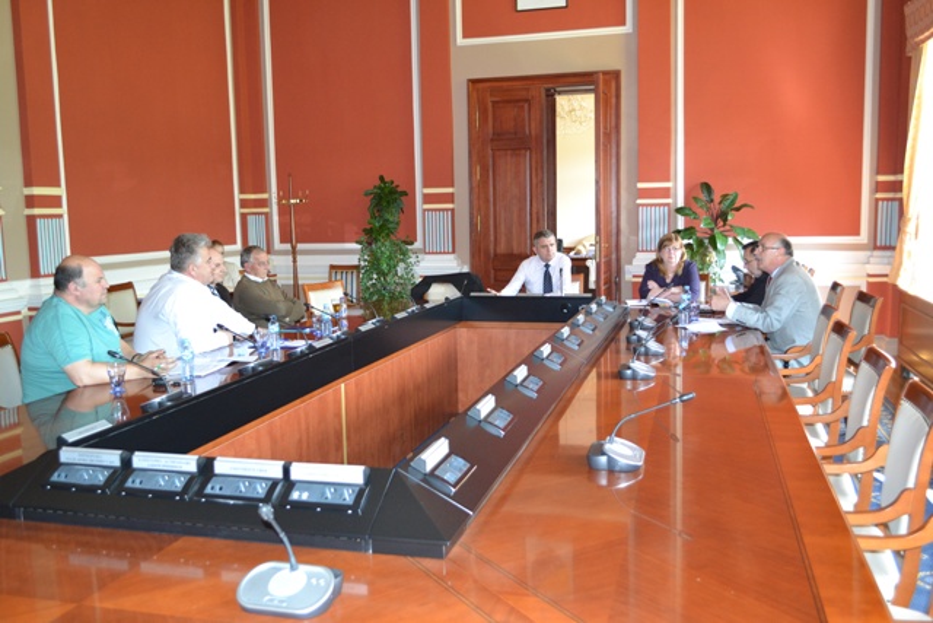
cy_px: 312
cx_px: 466
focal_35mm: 33
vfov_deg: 40.0
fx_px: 855
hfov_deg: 57.2
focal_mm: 22
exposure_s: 1/60
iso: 1100
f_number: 3.8
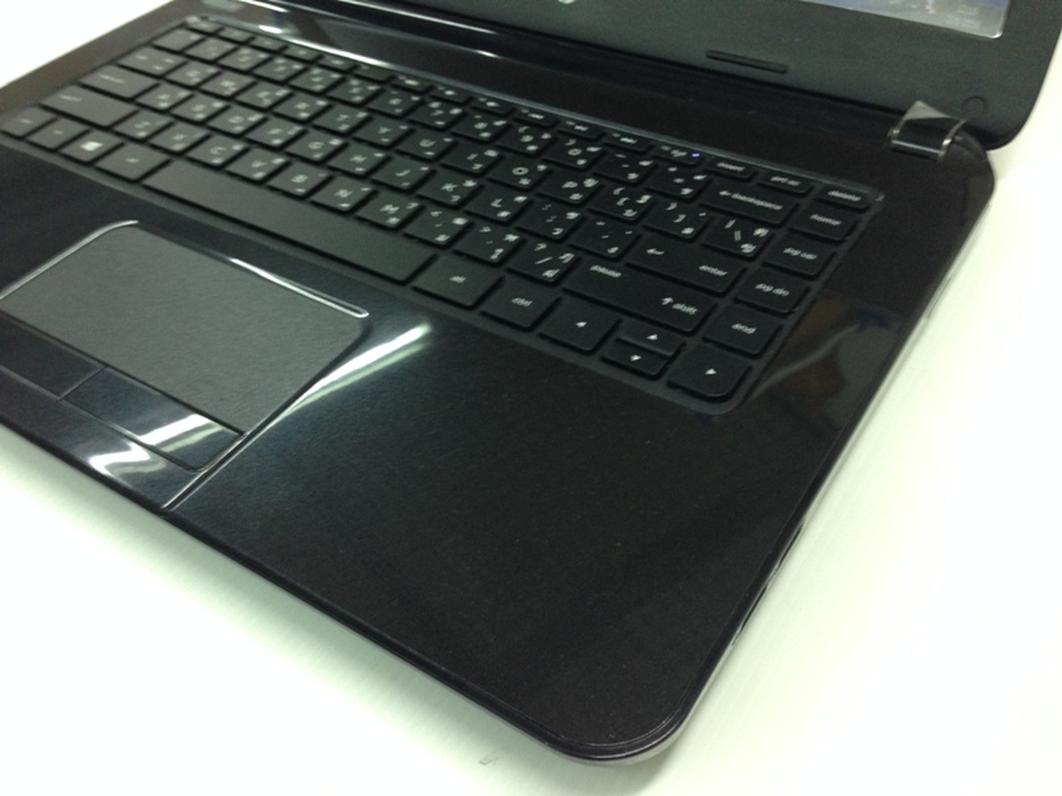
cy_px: 398
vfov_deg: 42.9
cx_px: 531
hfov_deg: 55.4
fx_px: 1012
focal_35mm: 33
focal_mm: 4.12
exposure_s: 1/20
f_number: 2.4
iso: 125
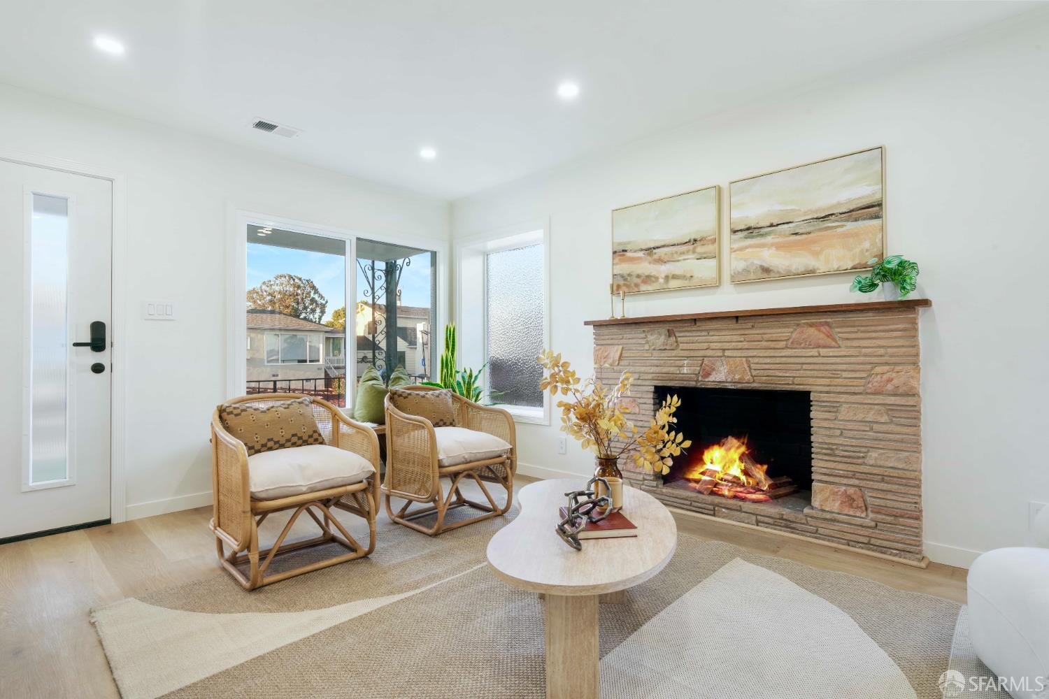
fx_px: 495
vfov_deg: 70.4
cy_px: 350
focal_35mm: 17
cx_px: 524
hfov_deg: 93.3
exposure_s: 1/5
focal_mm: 17
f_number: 13
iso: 160
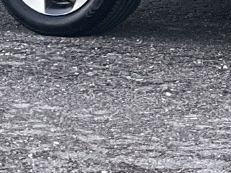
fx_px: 2944
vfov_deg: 3.4
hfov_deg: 4.4
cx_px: 441
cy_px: -96
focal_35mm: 441
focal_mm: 9
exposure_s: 1/121
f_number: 2.8
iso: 160
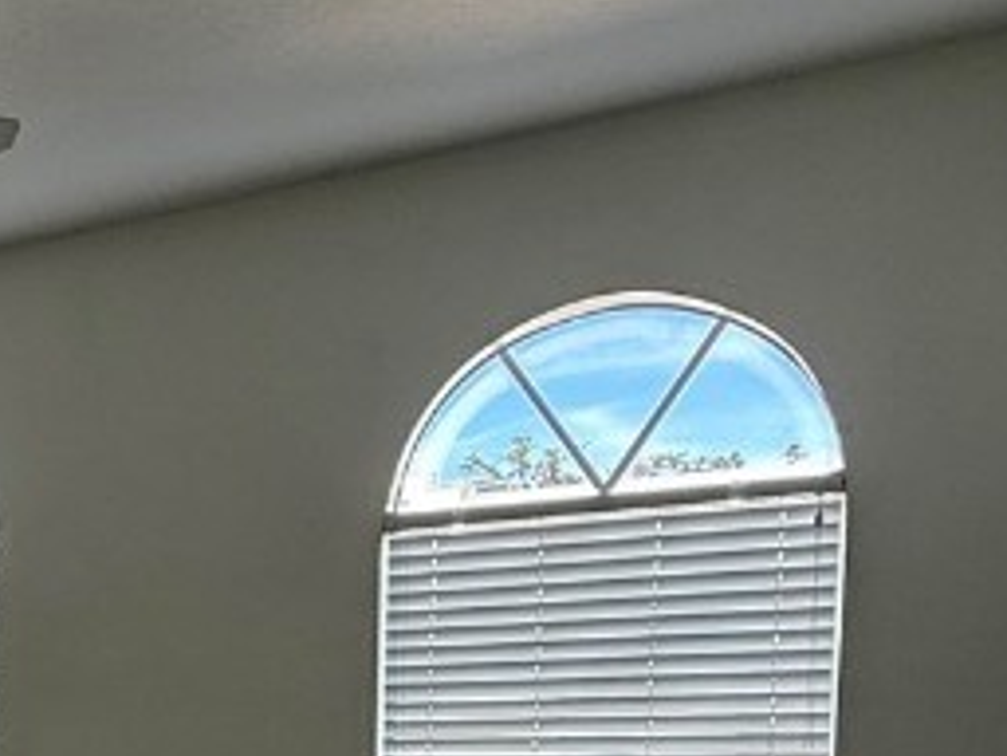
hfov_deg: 27.1
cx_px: -397
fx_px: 1629
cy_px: 874
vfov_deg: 24.1
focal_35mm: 56
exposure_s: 1/147
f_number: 2.2
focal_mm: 2.22
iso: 64
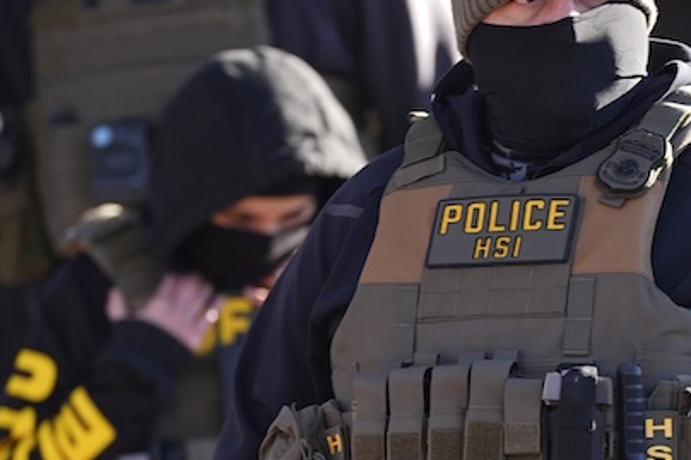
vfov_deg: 0.8
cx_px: 308
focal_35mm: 1784
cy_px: 448
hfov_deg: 1.2
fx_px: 34227
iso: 200
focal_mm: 600
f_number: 4
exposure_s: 1/320
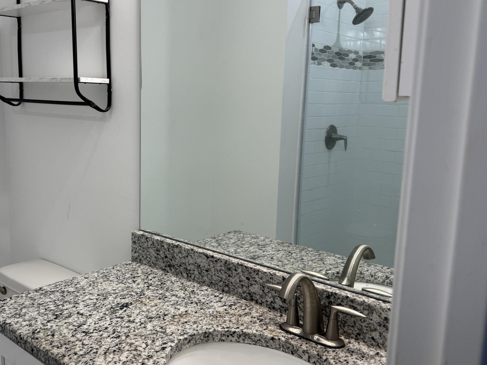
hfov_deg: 50.6
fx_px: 506
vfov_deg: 39.7
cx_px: 169
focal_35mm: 36
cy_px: 184
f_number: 1.78
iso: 100
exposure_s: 1/120
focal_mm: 6.76
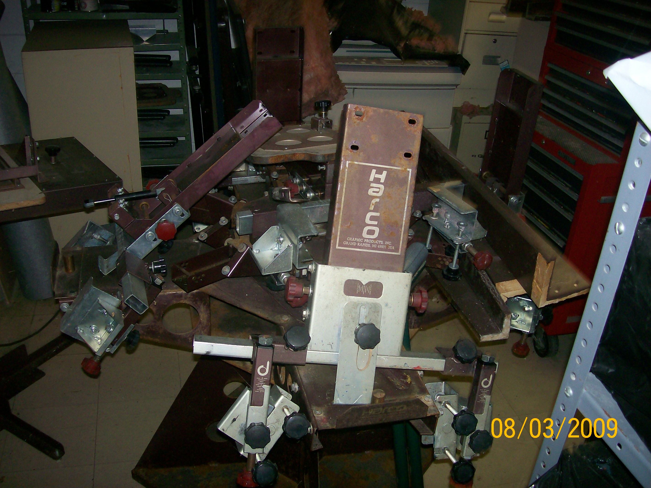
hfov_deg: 51.4
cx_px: 326
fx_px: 677
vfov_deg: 39.6
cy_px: 244
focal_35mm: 36
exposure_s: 1/64
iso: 80
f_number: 2.7
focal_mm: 6
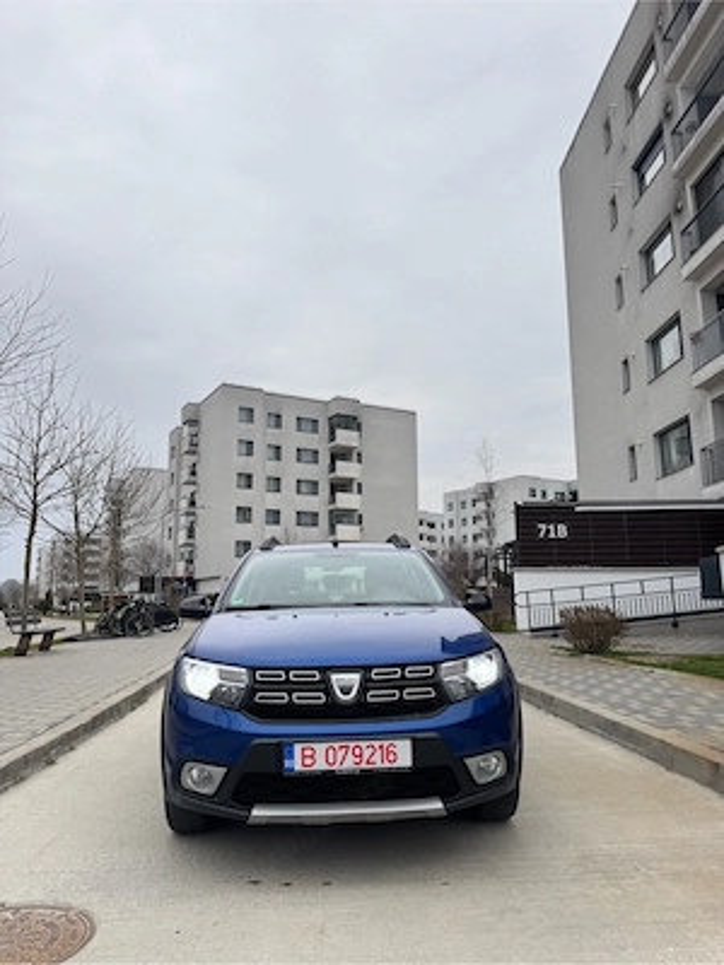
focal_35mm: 24
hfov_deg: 56.8
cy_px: 482
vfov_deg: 71.6
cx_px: 362
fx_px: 669
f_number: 1.78
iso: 80
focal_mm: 6.76
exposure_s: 1/317
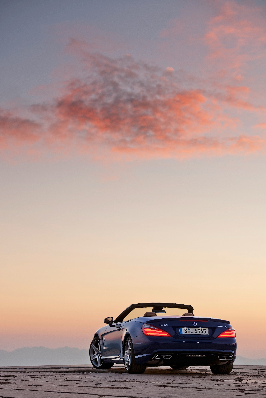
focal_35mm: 100
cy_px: 199
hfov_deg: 13.7
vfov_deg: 20.4
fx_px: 1108
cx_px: 133
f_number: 4
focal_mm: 100
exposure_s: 1/40
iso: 100
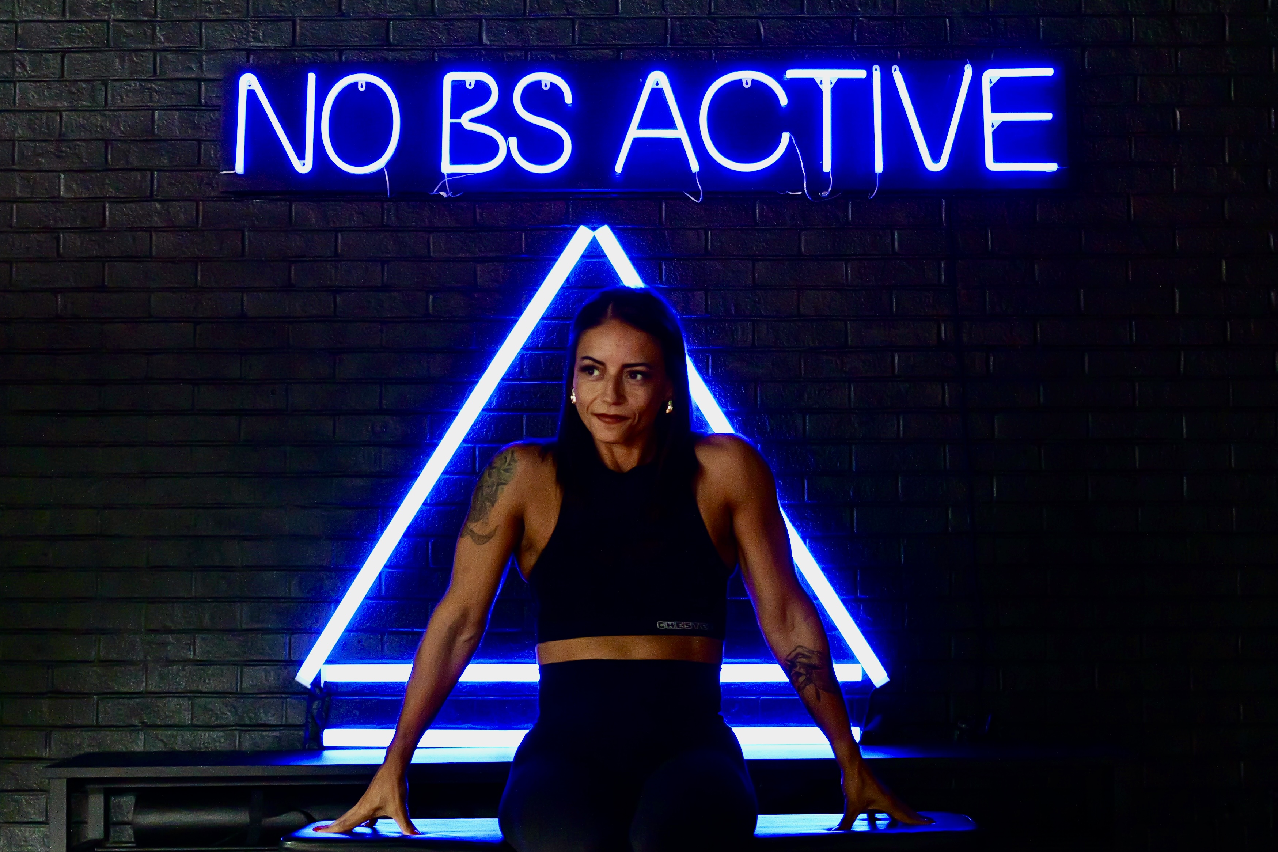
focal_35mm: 52
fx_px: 1846
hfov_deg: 38.2
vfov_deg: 26.0
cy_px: 426
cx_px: 639
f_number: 1.8
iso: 6400
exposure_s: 1/250
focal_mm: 35
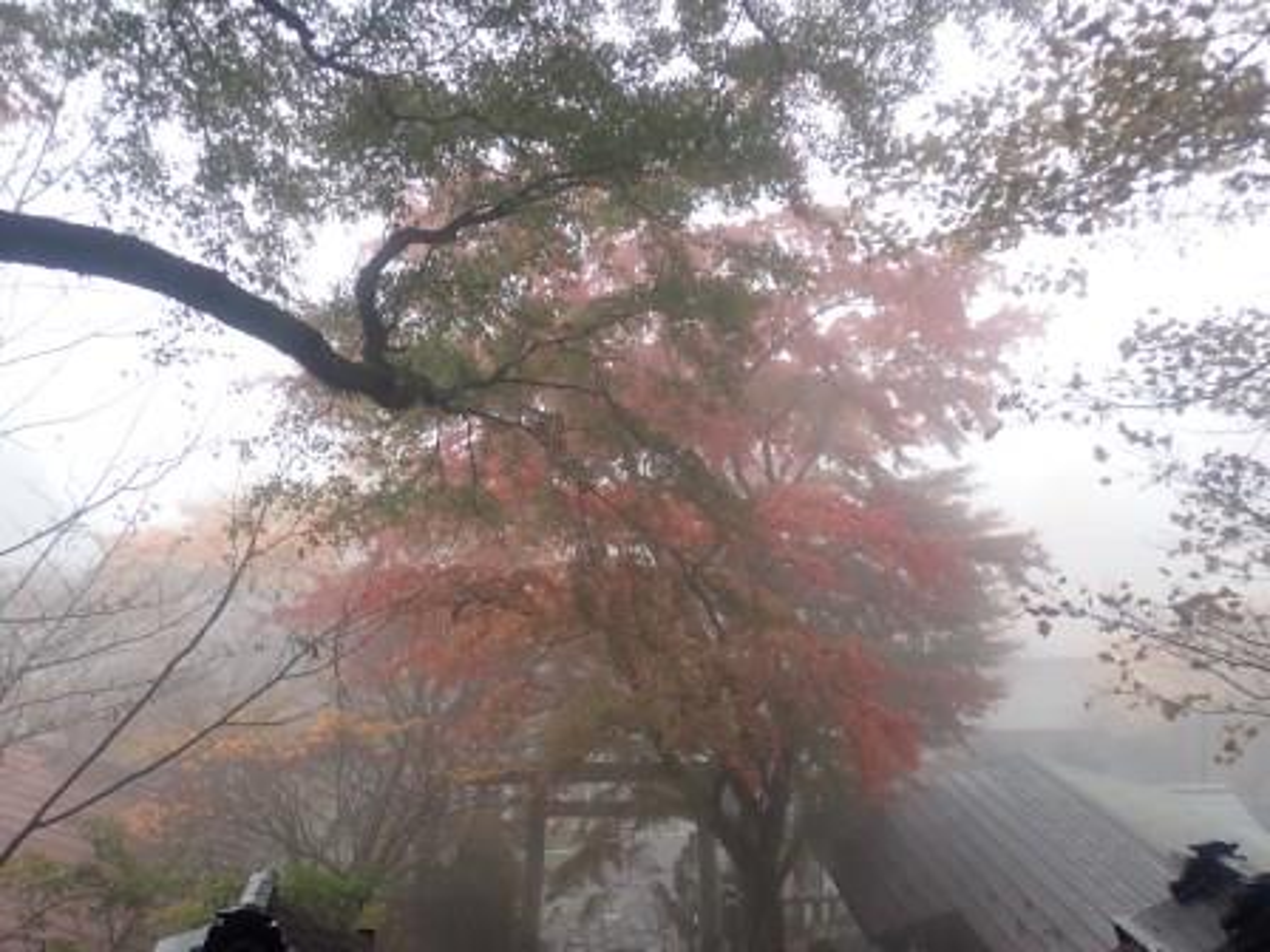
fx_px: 1394
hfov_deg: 49.0
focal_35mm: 38
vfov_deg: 37.7
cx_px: 635
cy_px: 476
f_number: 2.7
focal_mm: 6.83
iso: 100
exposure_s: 1/160
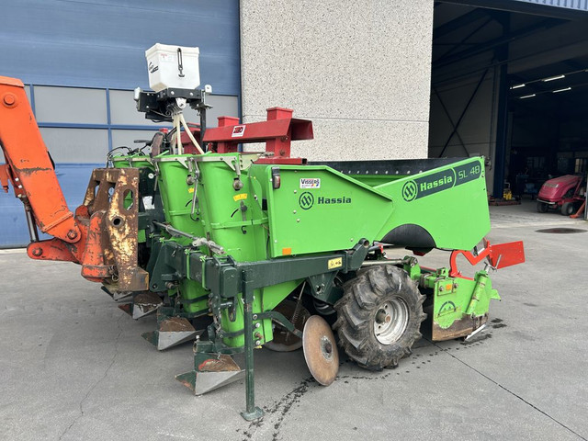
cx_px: 294
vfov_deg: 53.1
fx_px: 442
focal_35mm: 26
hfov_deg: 67.3
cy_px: 220
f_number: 1.5
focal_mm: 5.7
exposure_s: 1/827
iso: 50
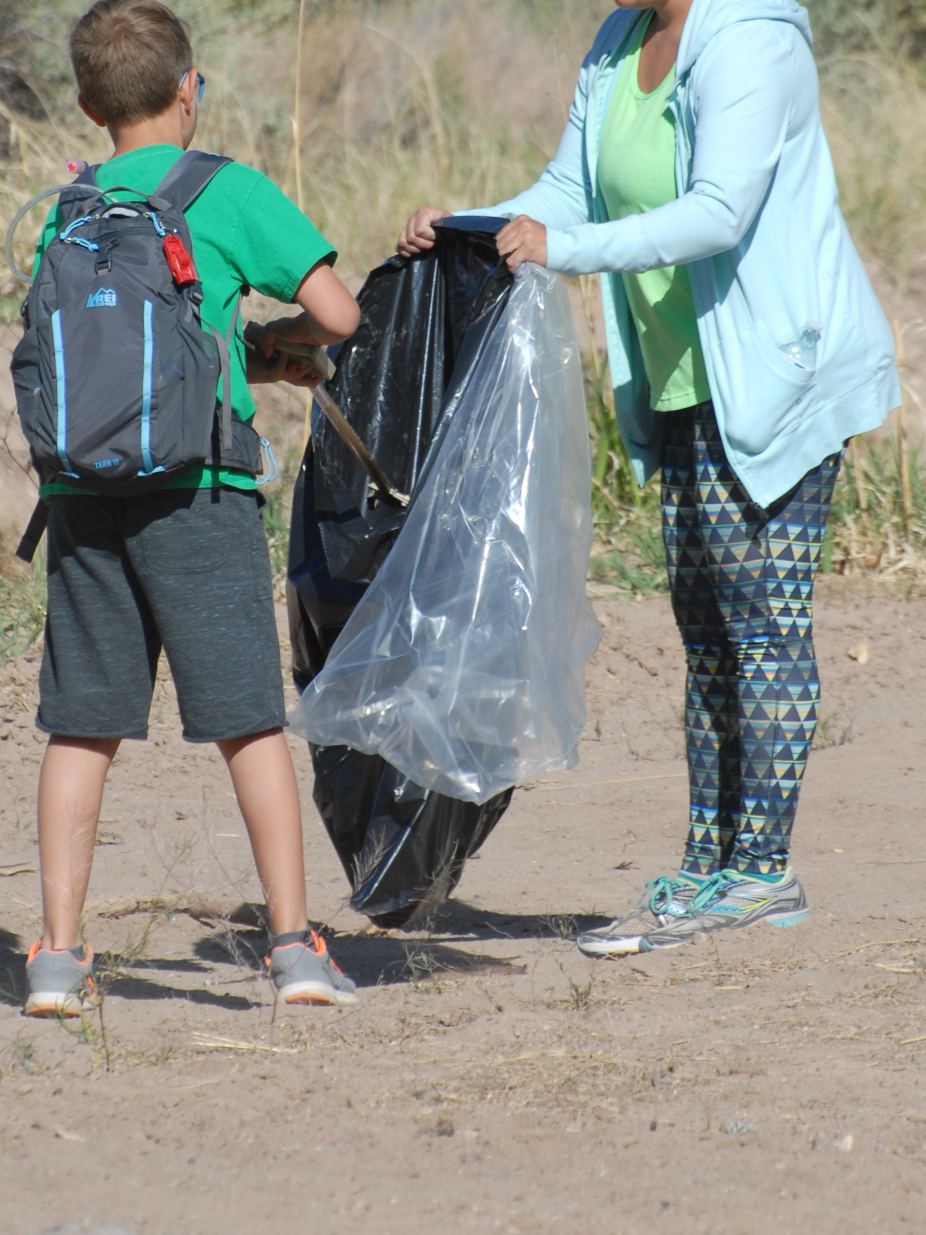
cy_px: 287
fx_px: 29497
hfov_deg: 1.8
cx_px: 416
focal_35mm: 827
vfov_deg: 2.4
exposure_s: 1/400
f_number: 10
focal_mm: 300
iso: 200
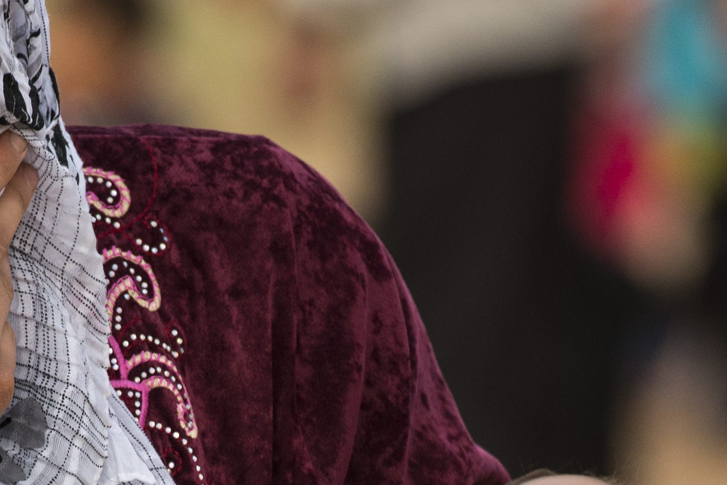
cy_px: 721
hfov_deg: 2.4
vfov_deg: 1.6
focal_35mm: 868
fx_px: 17529
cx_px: 359
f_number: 4
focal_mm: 200
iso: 500
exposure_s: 1/400
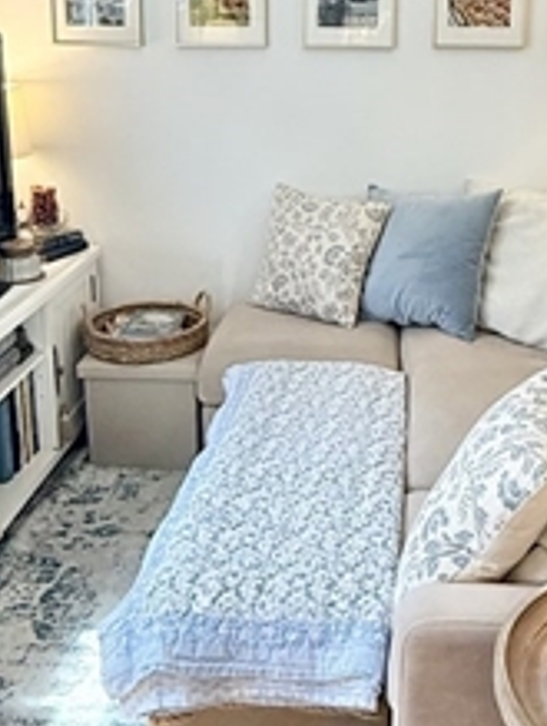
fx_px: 1029
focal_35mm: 49
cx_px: 351
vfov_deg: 38.5
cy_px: 259
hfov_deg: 29.6
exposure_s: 1/120
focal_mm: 2.22
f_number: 2.2
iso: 160
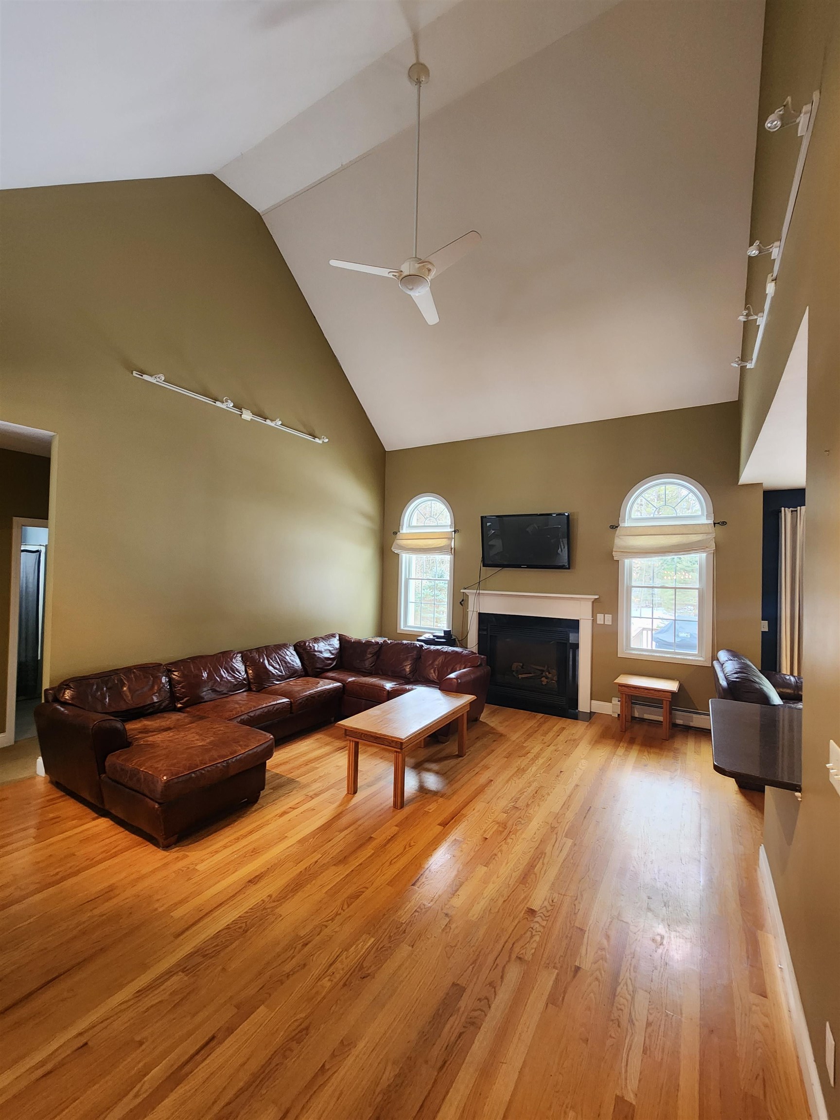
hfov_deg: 89.9
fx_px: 421
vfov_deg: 106.2
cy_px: 560
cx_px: 420
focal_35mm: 13
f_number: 2.2
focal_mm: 2.2
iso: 250
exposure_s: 1/60
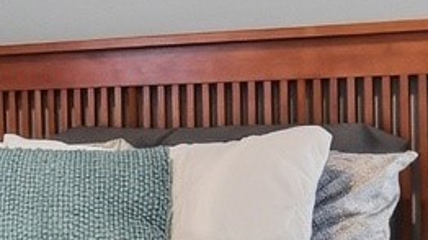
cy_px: 137
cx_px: -134
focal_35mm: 114
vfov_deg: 10.6
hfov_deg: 17.6
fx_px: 1293
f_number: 8
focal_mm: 10
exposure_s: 1/30
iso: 250
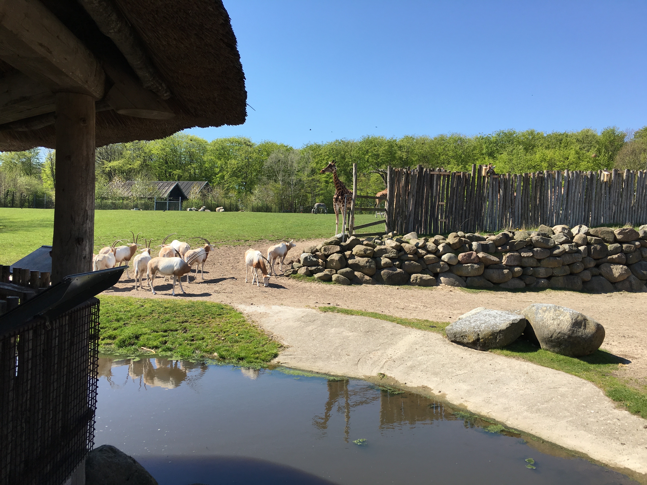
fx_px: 542
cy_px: 242
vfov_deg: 48.2
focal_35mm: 29
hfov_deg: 61.7
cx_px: 324
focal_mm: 4.15
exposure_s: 1/1040
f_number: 2.2
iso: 25
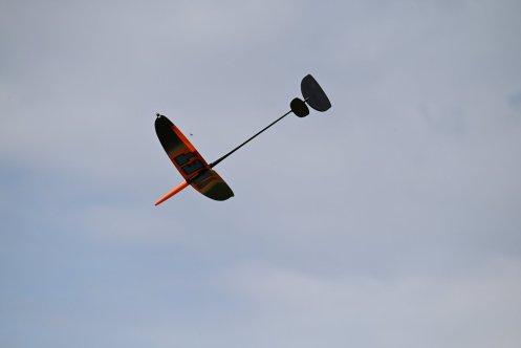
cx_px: 260
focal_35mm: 400
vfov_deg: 3.4
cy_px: 174
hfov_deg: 5.2
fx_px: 5792
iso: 800
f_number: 9
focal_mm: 400
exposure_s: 1/5000
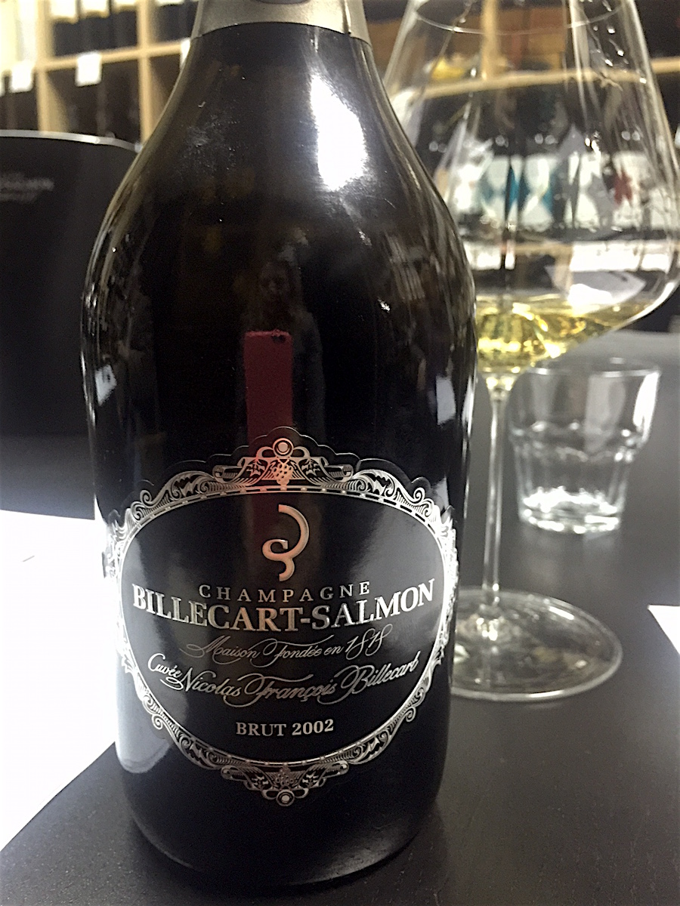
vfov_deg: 61.7
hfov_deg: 48.2
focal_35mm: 29
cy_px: 453
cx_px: 340
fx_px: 760
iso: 160
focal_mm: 4.15
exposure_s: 1/8
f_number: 2.2
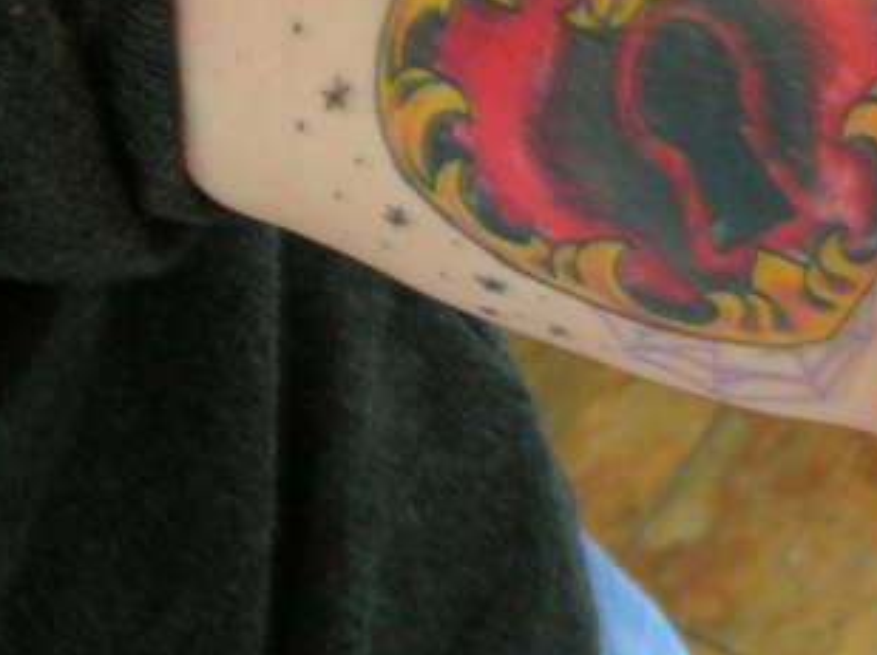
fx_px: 1771
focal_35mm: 70
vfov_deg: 20.6
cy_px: 71
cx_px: 633
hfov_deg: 27.5
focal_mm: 6
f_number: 2.7
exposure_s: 1/3.7
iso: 101
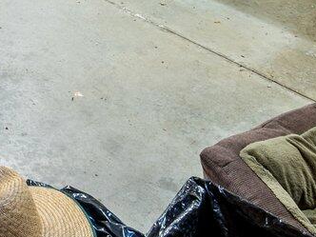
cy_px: -402
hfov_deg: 17.9
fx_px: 867
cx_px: -190
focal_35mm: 95
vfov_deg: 11.5
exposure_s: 6
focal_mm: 16
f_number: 9
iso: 160
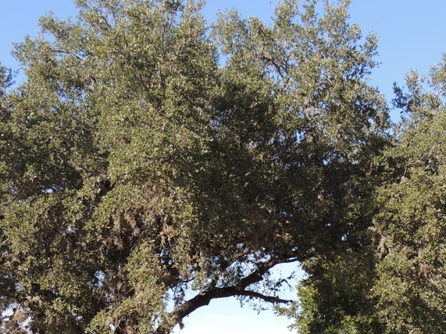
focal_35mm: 74
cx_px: 273
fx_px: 953
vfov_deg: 19.5
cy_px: 310
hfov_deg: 26.3
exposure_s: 1/500
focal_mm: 5.8
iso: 100
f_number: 3.2
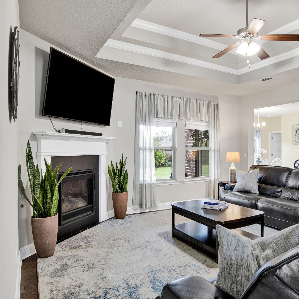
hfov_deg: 60.7
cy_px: 149
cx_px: 210
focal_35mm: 25
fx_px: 244
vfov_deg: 62.9
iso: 200
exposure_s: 1/2
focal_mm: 19
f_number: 11
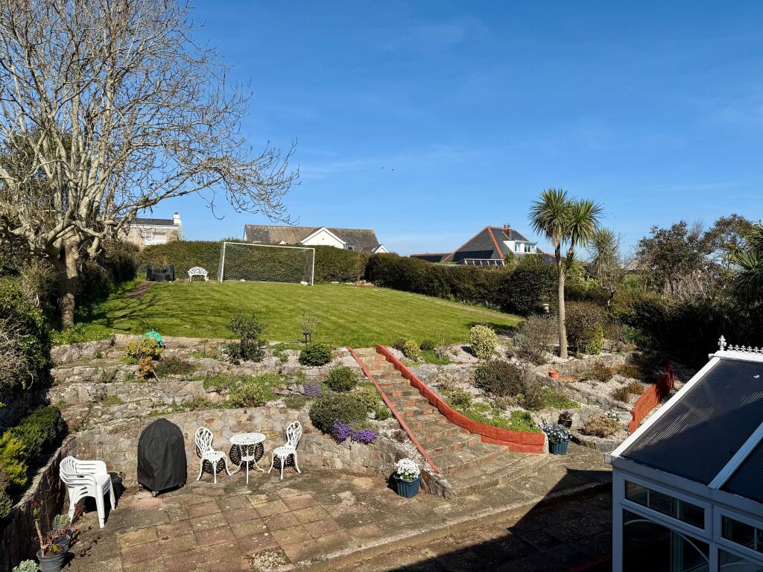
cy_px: 286
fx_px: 529
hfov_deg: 71.6
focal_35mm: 24
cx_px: 382
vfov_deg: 56.8
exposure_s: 1/5319
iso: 80
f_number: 1.78
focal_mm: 6.76
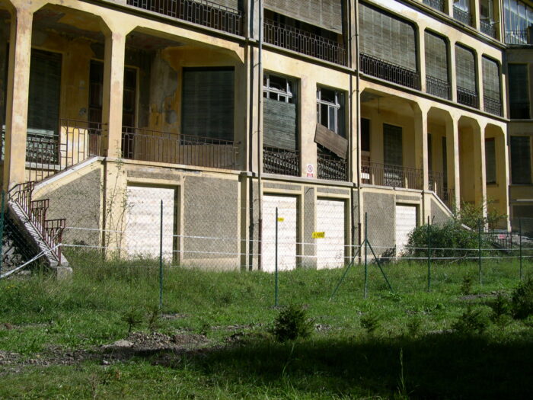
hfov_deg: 49.0
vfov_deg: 37.7
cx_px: 266
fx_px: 585
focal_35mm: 38
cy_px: 200
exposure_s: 1/221
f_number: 7.6
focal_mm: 8
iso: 100
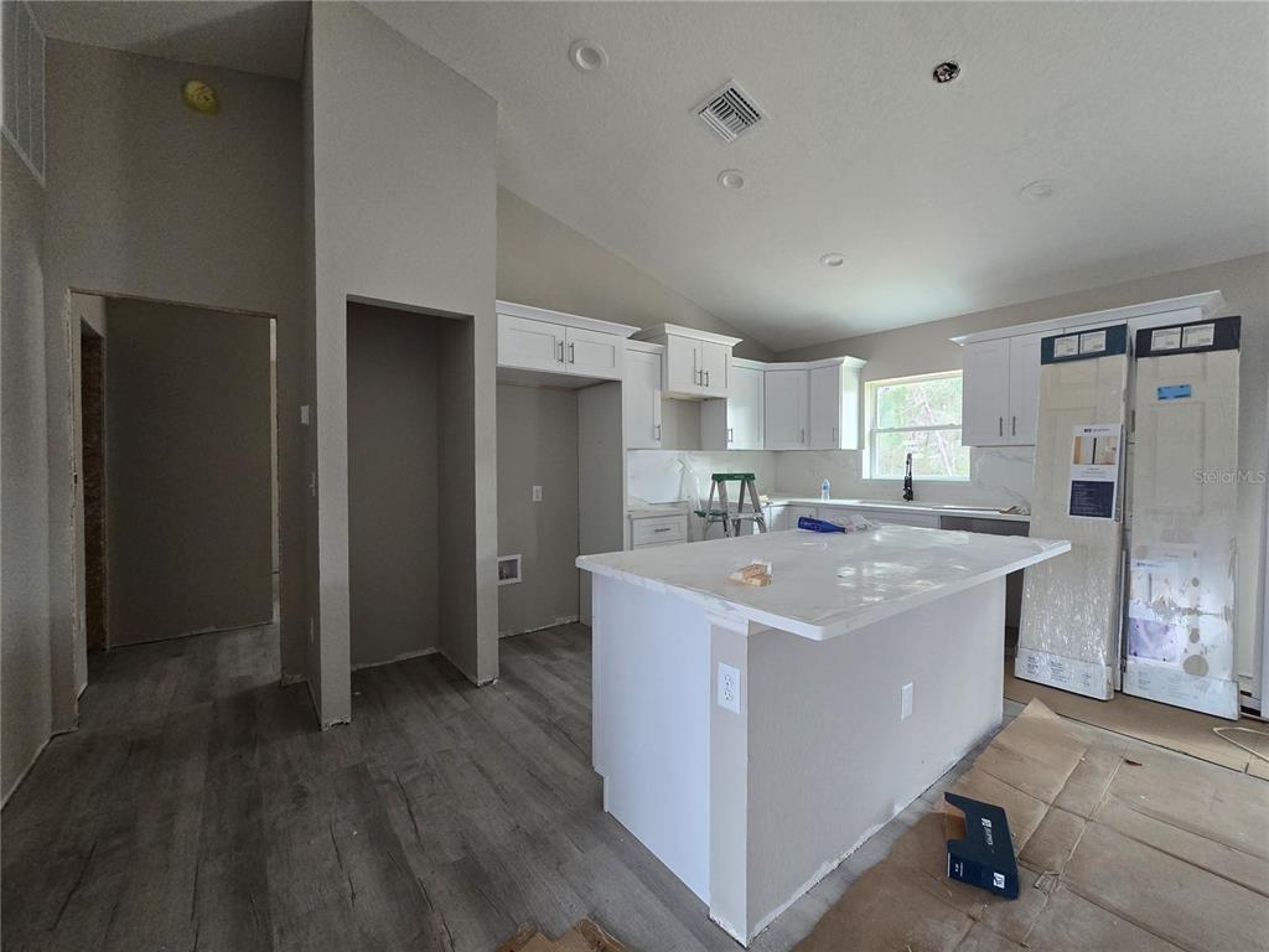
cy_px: 476
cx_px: 634
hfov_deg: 106.2
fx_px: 477
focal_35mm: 13
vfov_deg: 89.9
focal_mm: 2.2
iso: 400
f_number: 2.2
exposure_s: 1/60
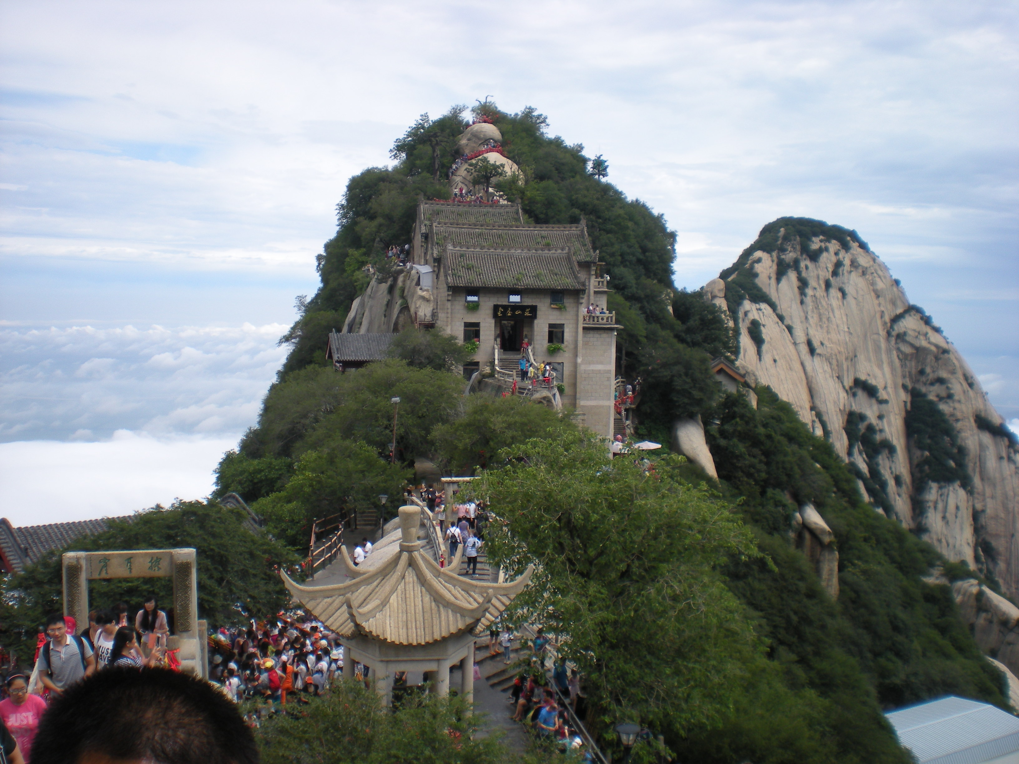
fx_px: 1119
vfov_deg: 37.7
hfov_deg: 49.0
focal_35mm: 38
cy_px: 382
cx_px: 510
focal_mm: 6.3
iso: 64
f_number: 4.6
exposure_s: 1/450
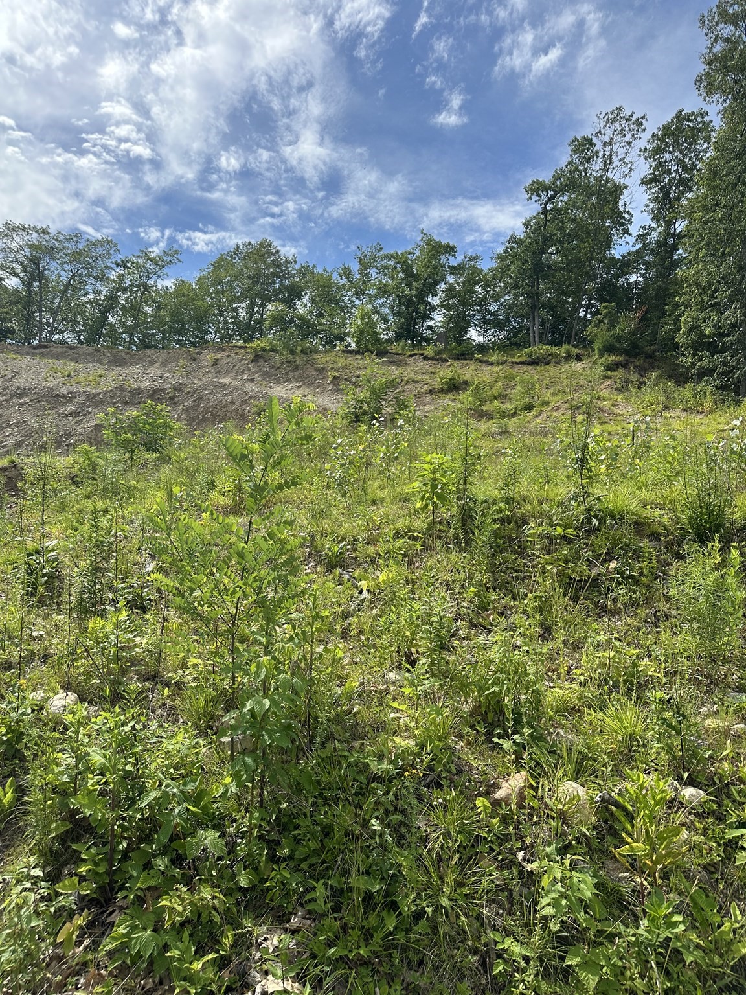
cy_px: 498
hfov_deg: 56.8
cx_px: 373
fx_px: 690
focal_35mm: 24
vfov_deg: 71.6
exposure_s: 1/4348
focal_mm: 6.86
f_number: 1.78
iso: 80
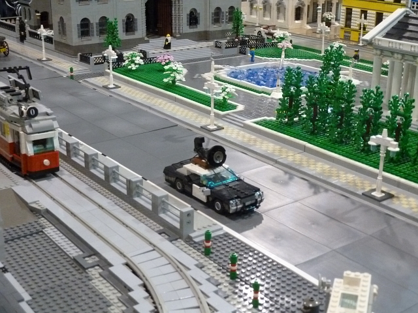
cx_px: 209
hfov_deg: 36.8
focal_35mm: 52
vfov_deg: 28.0
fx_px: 628
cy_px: 156
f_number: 3.8
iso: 800
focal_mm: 8.5
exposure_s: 1/30
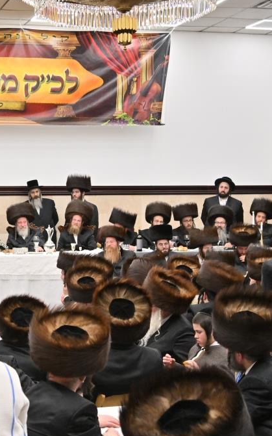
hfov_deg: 18.1
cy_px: 219
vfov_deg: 29.4
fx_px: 831
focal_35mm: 70
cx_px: -6
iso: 800
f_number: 4.5
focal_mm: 30
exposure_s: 1/320
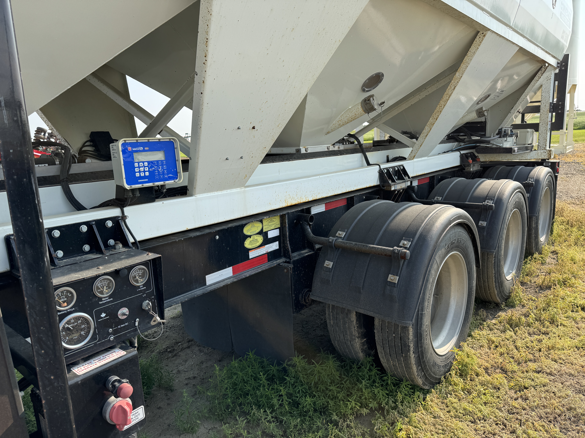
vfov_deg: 56.8
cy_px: 219
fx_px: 406
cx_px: 292
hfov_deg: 71.6
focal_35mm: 24
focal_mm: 6.76
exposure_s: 1/1597
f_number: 1.78
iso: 80
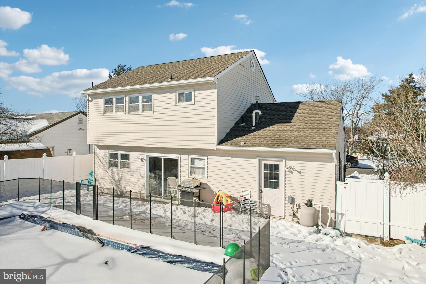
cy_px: 142
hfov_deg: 78.6
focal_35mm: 22
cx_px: 213
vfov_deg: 57.2
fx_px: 260
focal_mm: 8.4
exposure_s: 1/5000
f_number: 2.8
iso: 160
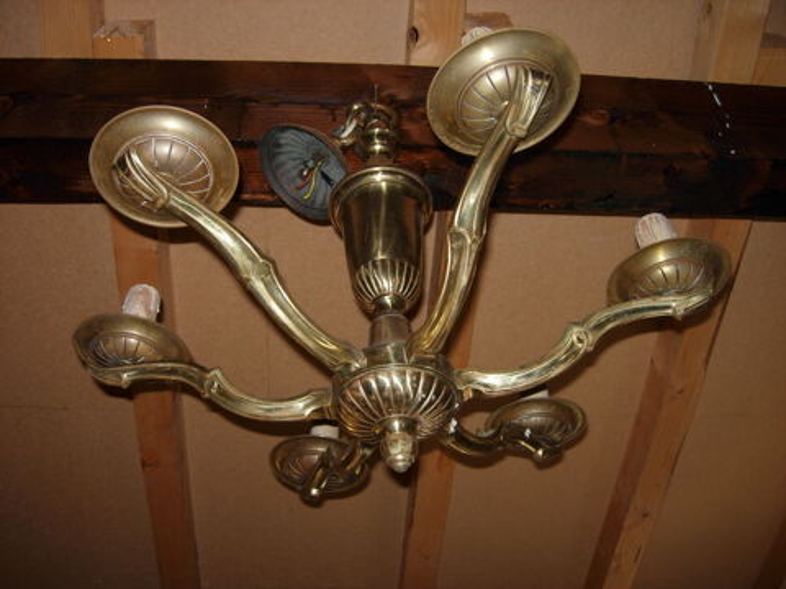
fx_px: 817
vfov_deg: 39.7
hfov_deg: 51.4
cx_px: 393
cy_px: 294
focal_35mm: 36
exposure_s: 1/45.2
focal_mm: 7.5
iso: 50
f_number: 2.7
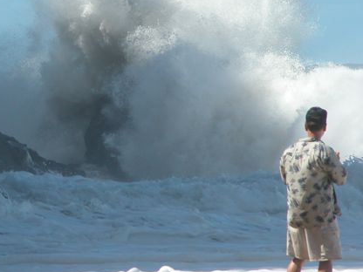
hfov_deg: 4.6
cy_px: 115
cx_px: 91
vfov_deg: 3.5
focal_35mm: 431
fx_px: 4520
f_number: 5.9
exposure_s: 1/391
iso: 100
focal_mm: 71.2
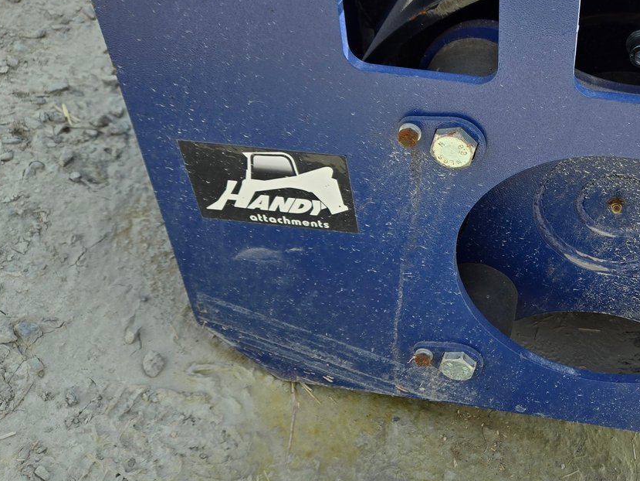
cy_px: 134
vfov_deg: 33.8
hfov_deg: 42.1
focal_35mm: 42
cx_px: 540
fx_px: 777
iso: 25
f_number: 1.8
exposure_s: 1/1108
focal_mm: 5.4
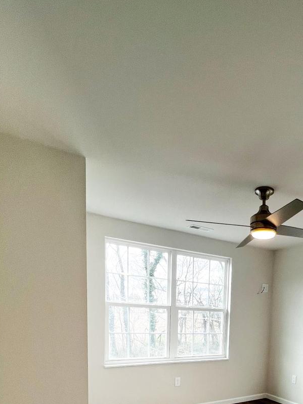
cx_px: 230
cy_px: 354
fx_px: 292
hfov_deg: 52.3
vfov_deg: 60.2
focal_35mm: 25
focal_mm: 1.6
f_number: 1.8
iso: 50
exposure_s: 1/120
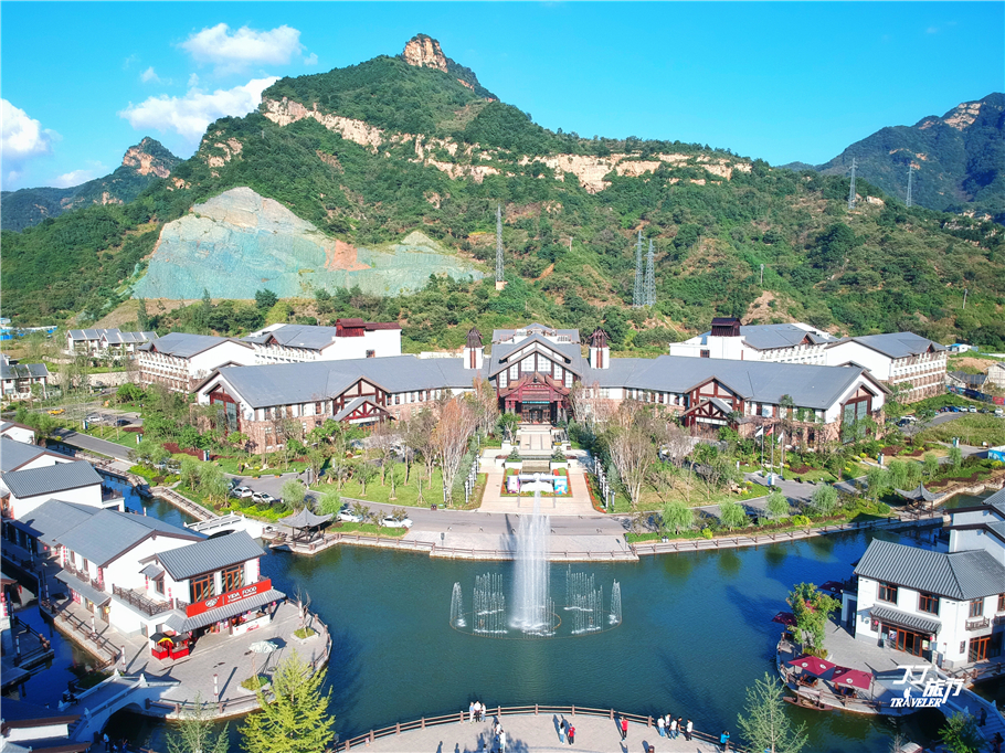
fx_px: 726
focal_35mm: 25
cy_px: 376
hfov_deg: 69.4
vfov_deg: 54.9
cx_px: 502
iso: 100
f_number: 2.6
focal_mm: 4.49
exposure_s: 1/640
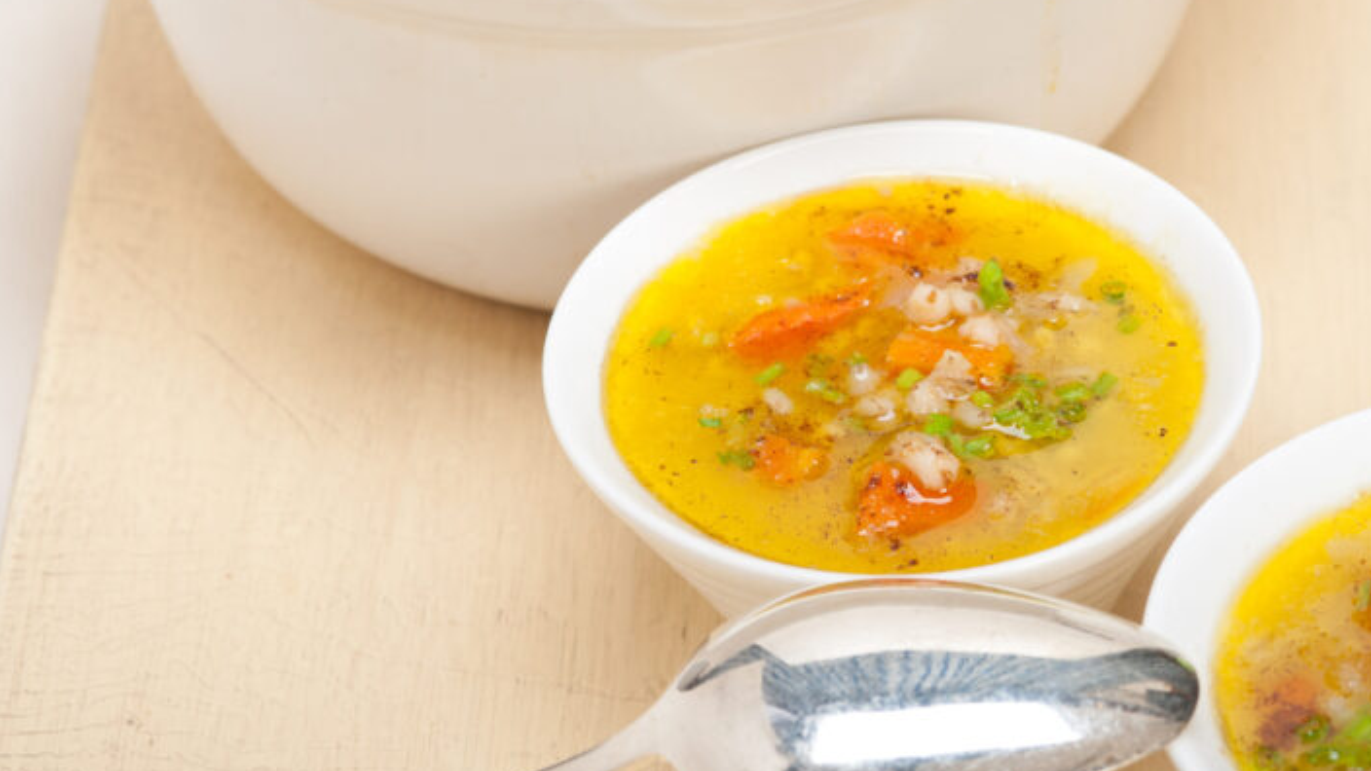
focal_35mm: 153
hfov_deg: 14.0
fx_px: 5562
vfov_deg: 7.9
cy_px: 374
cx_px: 950
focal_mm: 105
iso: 200
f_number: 11
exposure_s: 1/200
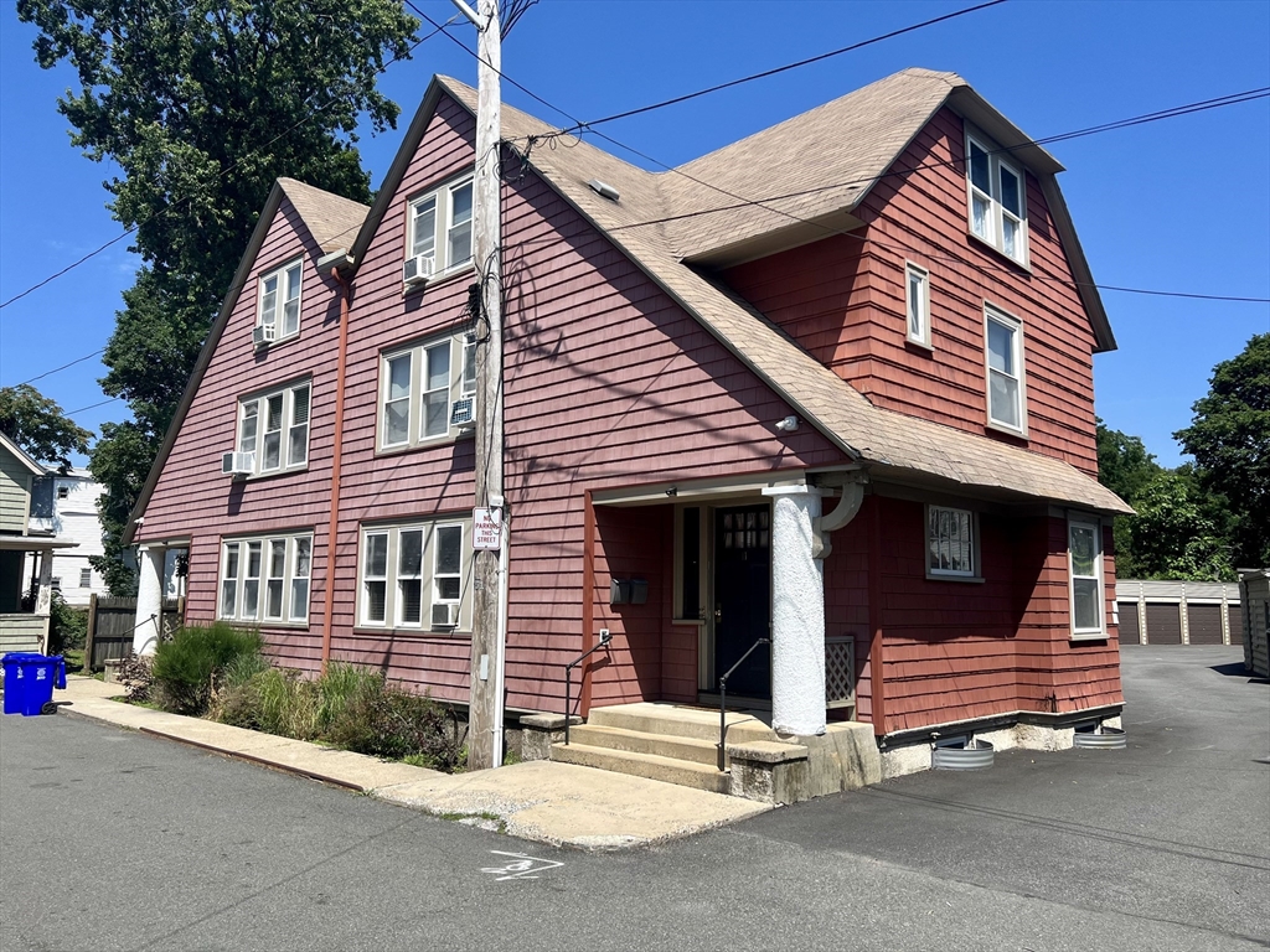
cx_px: 635
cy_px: 476
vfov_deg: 53.1
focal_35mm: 26
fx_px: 954
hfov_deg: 67.3
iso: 50
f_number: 1.5
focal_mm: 5.7
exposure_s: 1/4630
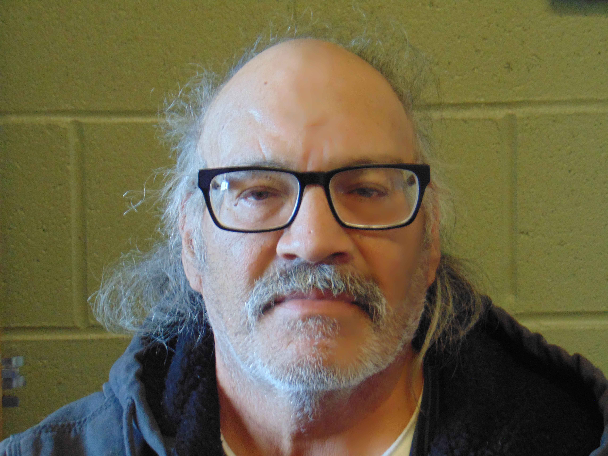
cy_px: 228
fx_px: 1897
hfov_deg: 18.2
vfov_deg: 13.7
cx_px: 304
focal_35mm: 108
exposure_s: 1/25
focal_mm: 19.4
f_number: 3.9
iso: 400
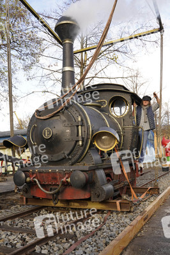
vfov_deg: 58.8
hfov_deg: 41.0
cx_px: 85
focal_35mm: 32
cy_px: 128
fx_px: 227
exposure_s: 1/250
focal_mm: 32
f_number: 8
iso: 640
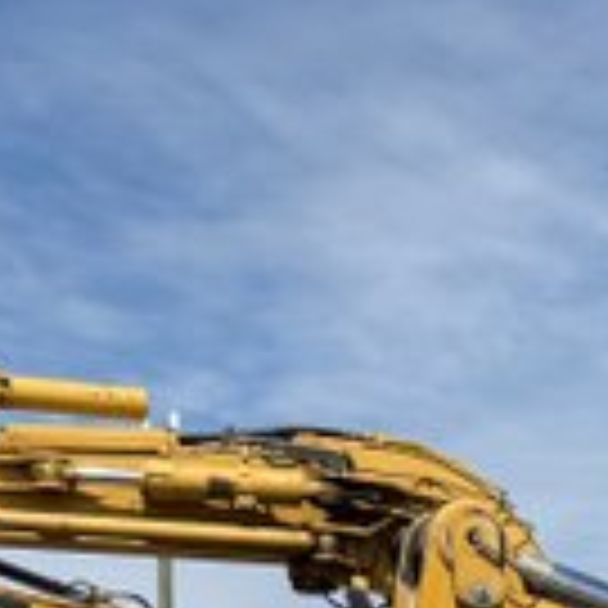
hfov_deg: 16.3
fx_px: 1967
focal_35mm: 99
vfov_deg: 15.4
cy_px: 1056
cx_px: 858
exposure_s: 1/5319
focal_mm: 6.76
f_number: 1.78
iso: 80
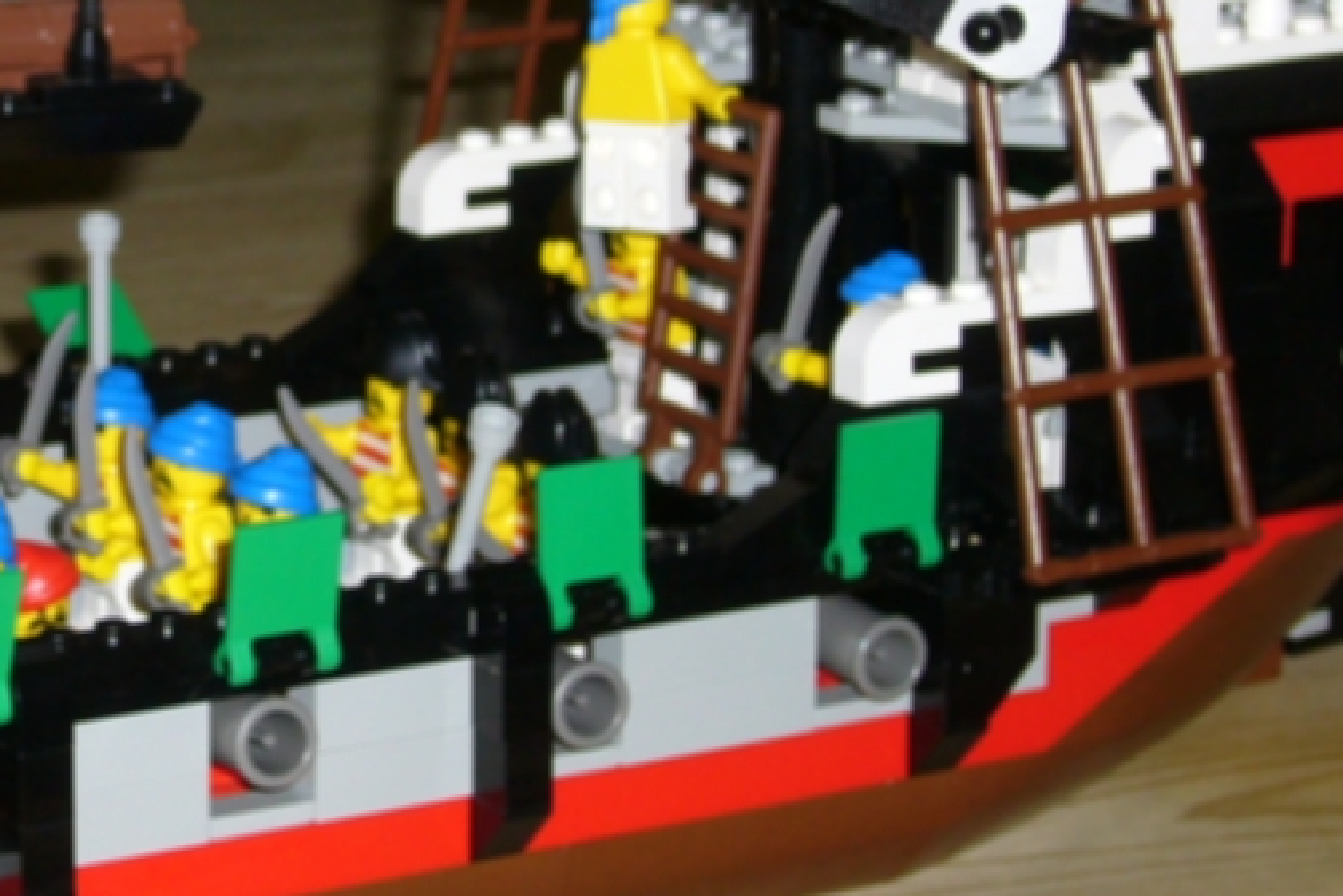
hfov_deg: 14.5
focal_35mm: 140
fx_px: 5224
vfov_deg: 9.8
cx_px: 70
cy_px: 59
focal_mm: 10.9
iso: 100
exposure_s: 1/60
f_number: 3.9
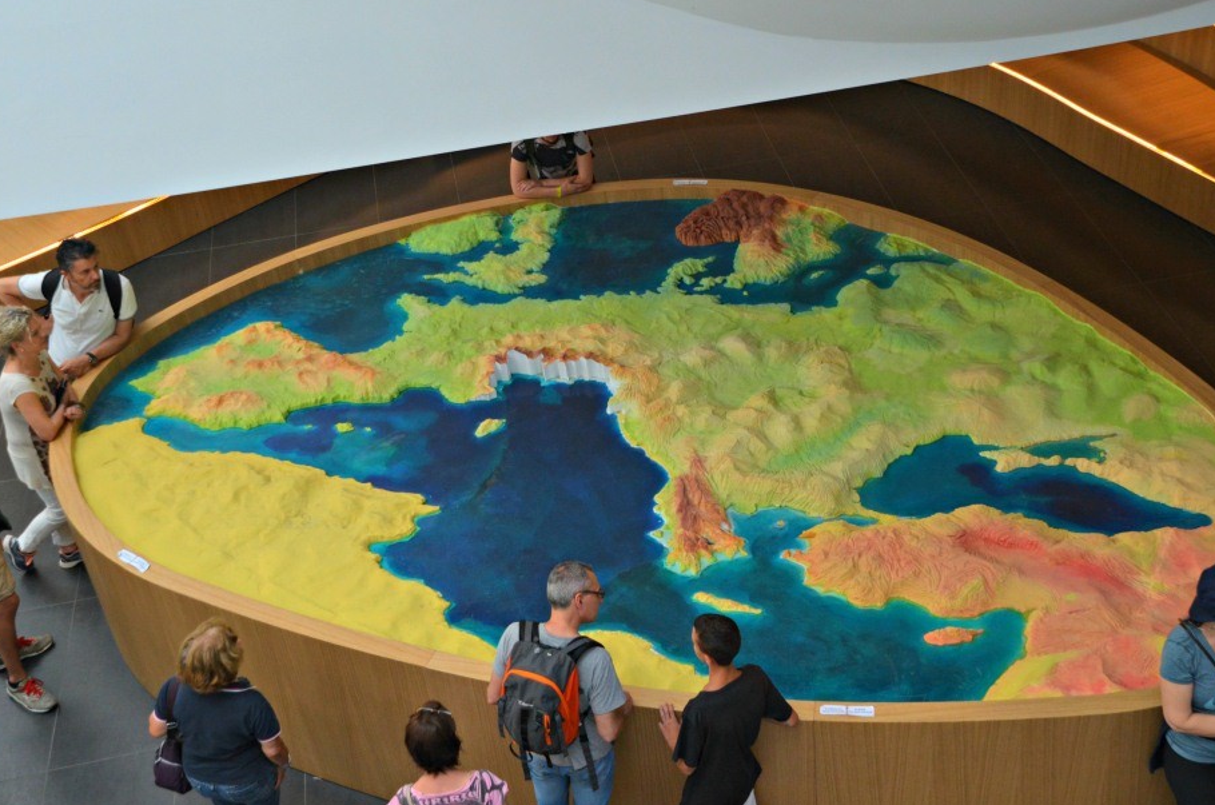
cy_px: 410
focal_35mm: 46
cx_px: 665
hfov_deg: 43.1
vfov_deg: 29.4
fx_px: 1535
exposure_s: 1/200
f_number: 7.1
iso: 800
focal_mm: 27
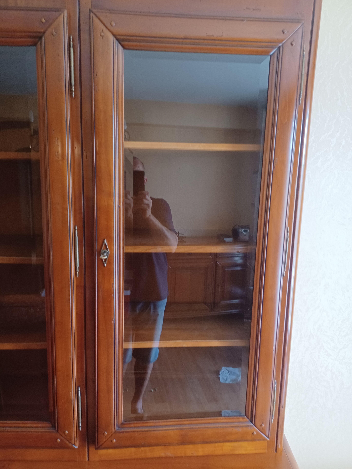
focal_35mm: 26
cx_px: 171
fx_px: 352
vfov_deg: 67.3
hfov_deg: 53.1
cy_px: 235
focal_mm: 4.6
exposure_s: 1/33.3
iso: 320
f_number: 1.8
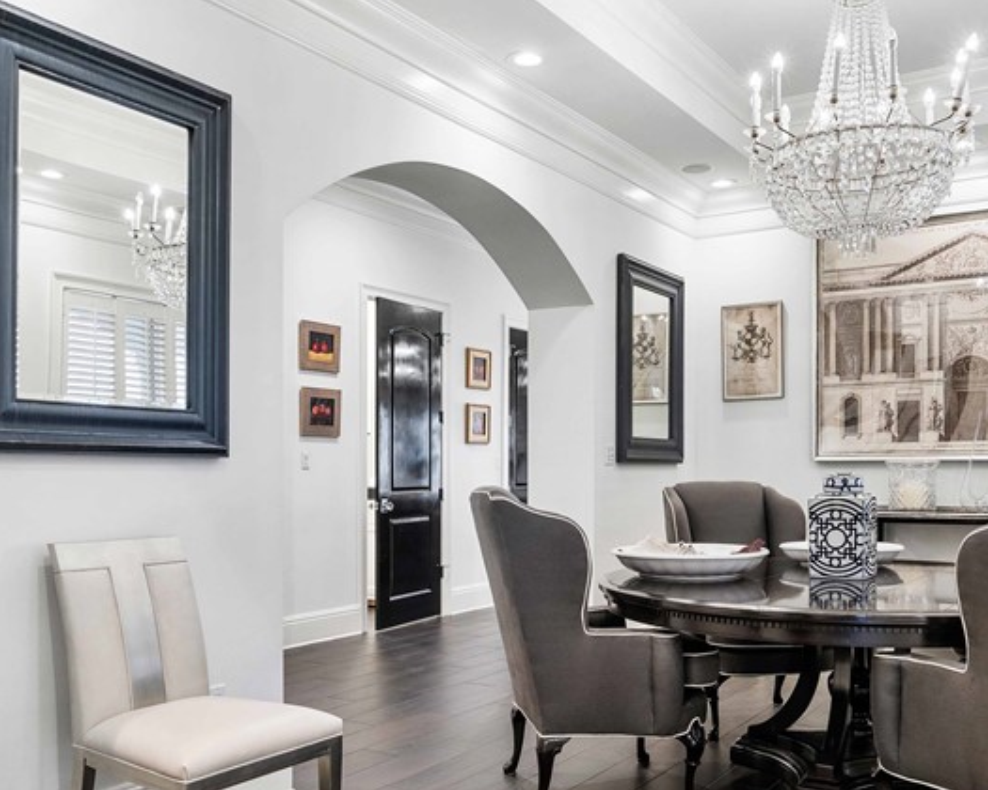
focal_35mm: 33
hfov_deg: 54.2
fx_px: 965
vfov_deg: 44.4
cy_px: 466
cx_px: 506
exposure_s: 3.2
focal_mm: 17
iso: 400
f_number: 8
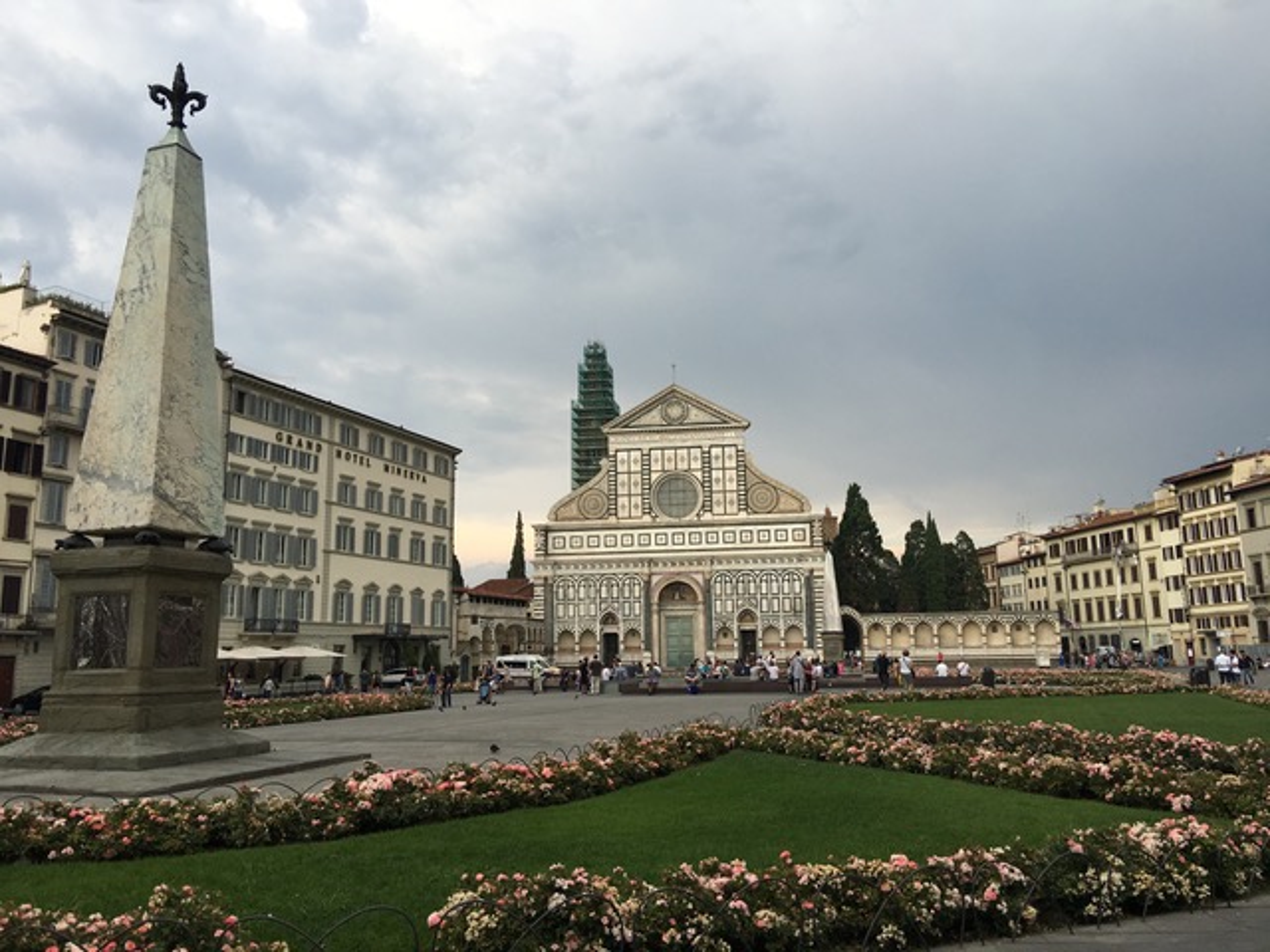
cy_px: 476
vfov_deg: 48.2
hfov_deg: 61.7
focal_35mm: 29
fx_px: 1064
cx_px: 635
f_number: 2.2
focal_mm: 4.15
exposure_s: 1/345
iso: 25
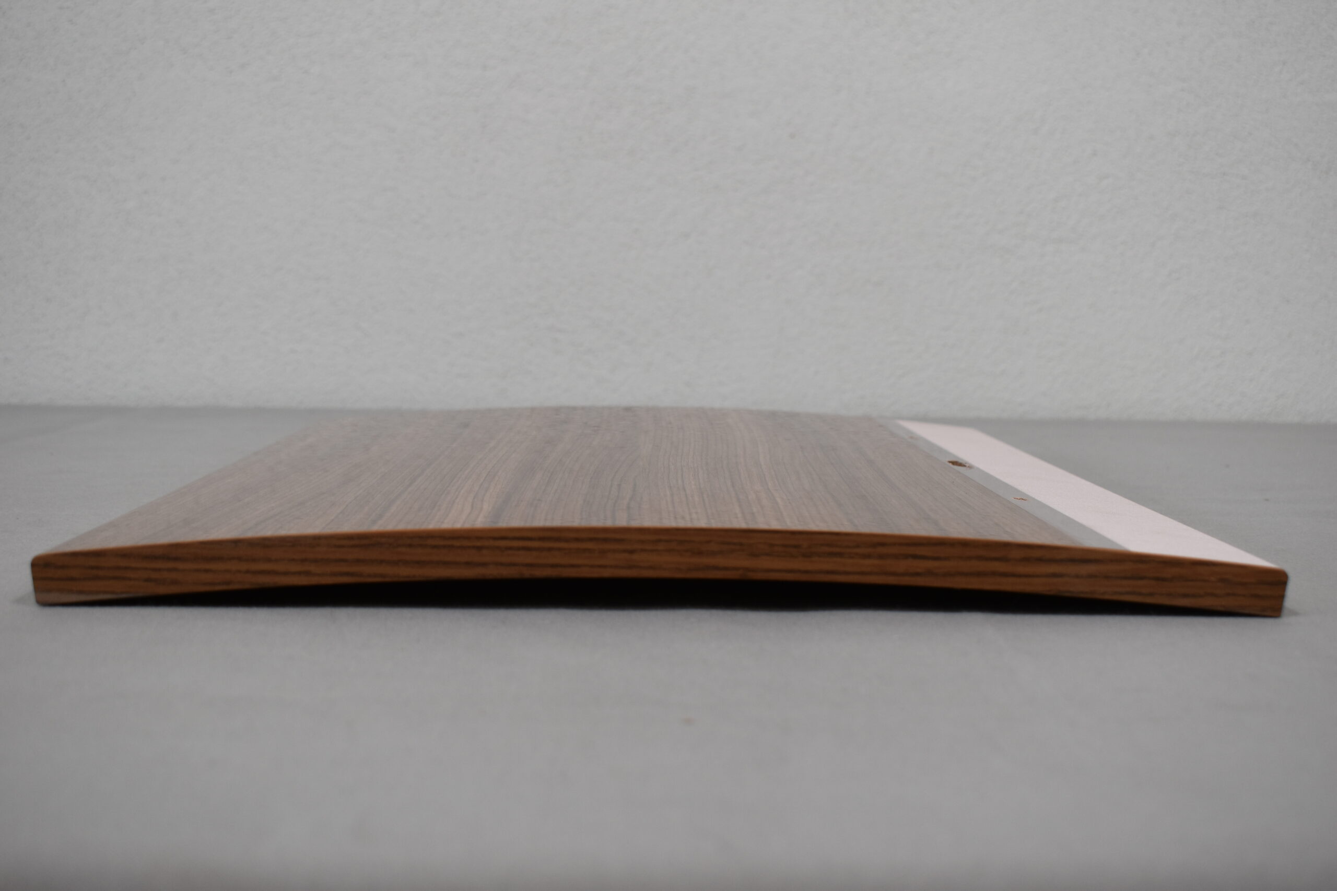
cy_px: 446
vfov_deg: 31.9
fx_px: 1560
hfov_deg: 46.4
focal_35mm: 42
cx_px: 668
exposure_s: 1/125
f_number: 5.6
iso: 360
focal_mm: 28
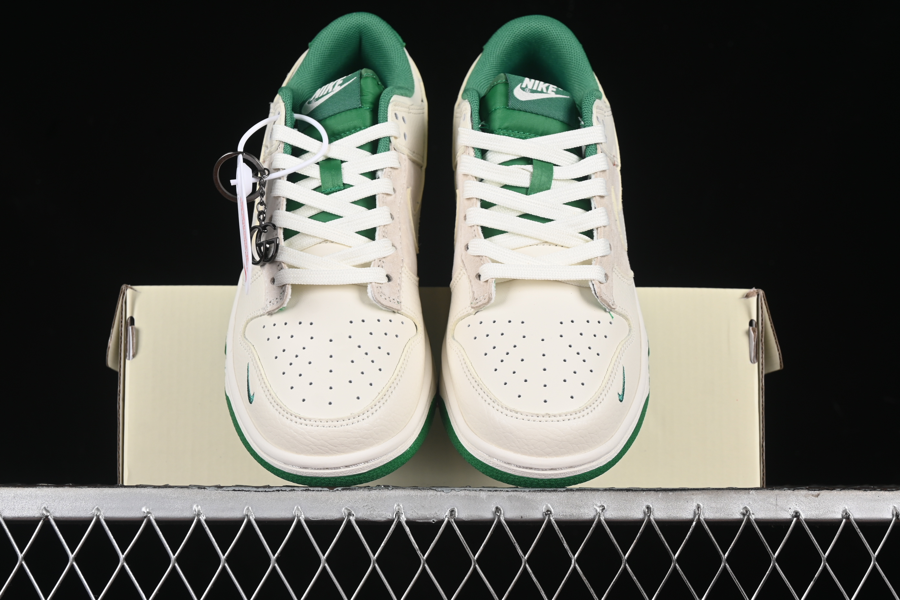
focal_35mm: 75
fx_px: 1875
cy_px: 300
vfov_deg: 18.2
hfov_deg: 27.0
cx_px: 450
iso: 160
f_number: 8
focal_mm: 50
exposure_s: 1/80
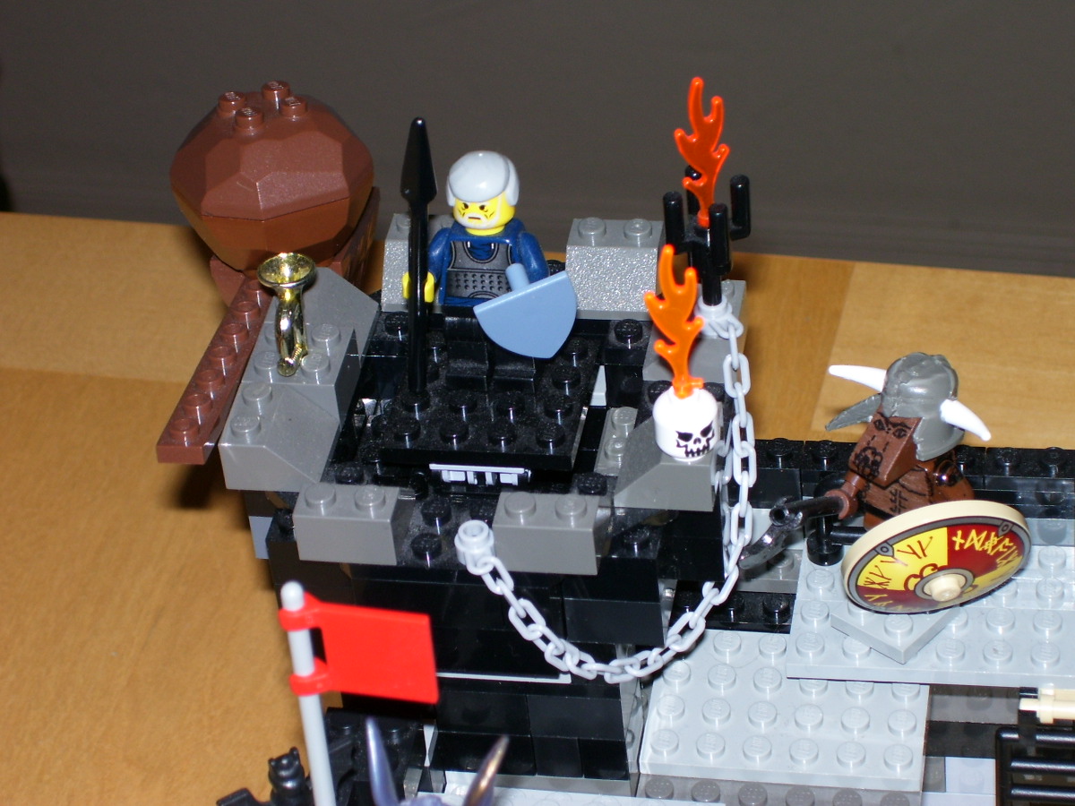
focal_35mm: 108
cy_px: 403
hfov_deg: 18.2
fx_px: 3354
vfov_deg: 13.7
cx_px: 538
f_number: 4.6
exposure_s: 1/90
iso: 80
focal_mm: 18
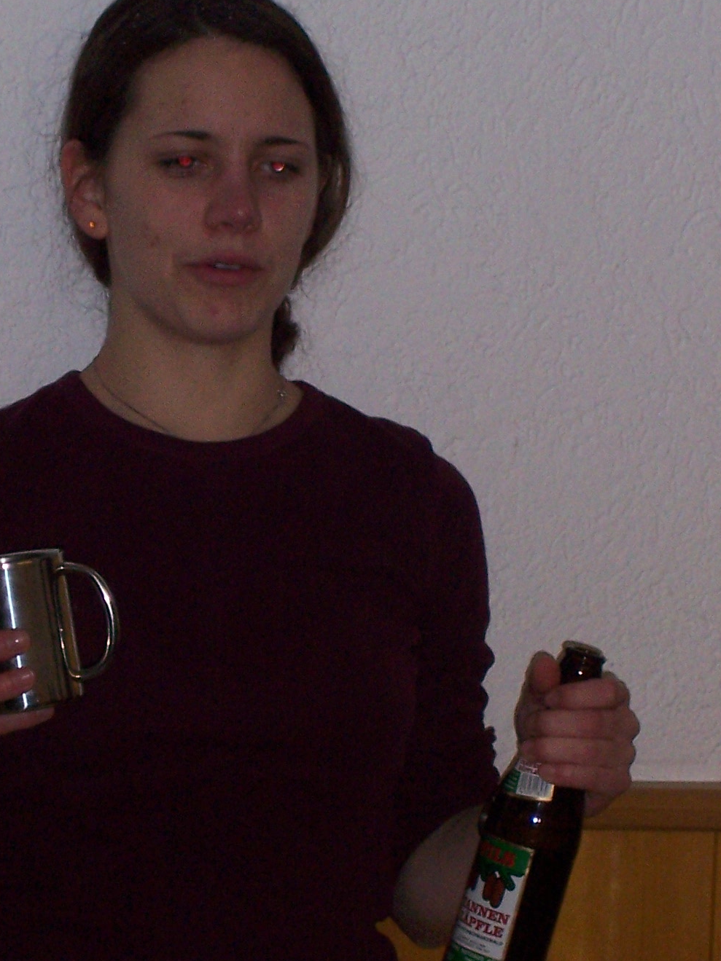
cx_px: 194
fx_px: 5861
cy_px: 452
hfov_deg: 7.0
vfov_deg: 9.4
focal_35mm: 211
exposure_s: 1/125
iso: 200
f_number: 4.8
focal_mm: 18.6
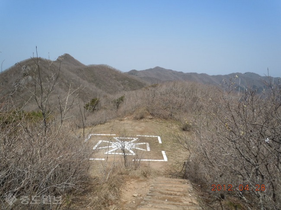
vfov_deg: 49.7
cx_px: 140
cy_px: 105
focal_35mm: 28
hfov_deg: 63.5
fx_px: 227
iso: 100
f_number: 7.4
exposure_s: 1/250
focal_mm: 5
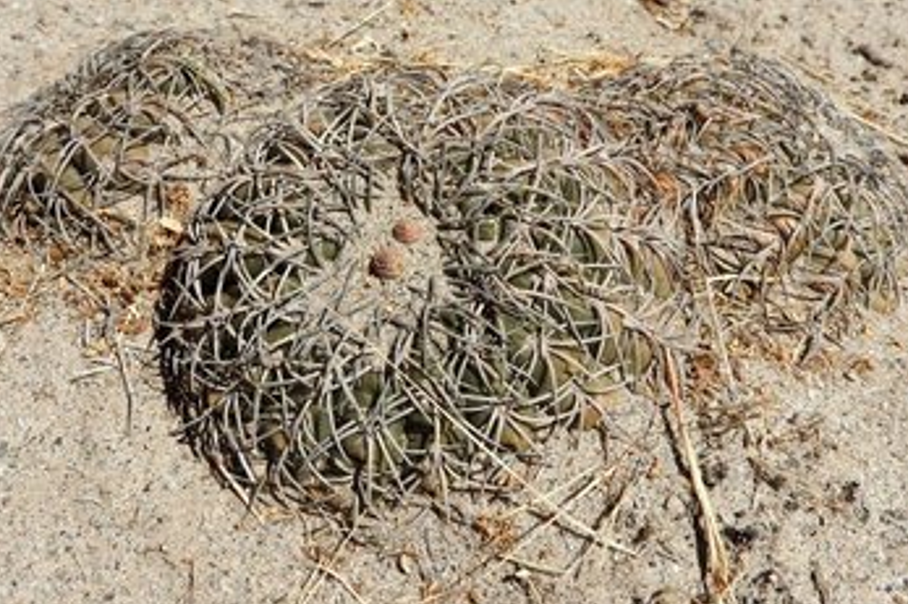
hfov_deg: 53.1
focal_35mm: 36
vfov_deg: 36.6
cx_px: 424
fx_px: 908
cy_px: 222
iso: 100
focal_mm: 5.4
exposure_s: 1/1600
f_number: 4
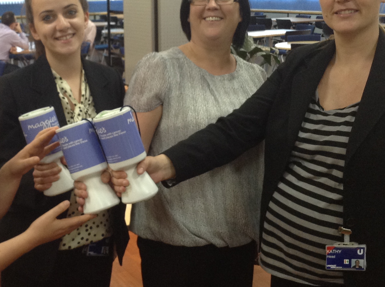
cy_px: 130
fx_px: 677
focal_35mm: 61
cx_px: 128
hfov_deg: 31.5
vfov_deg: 24.0
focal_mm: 3.3
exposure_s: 1/24
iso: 80
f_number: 2.4
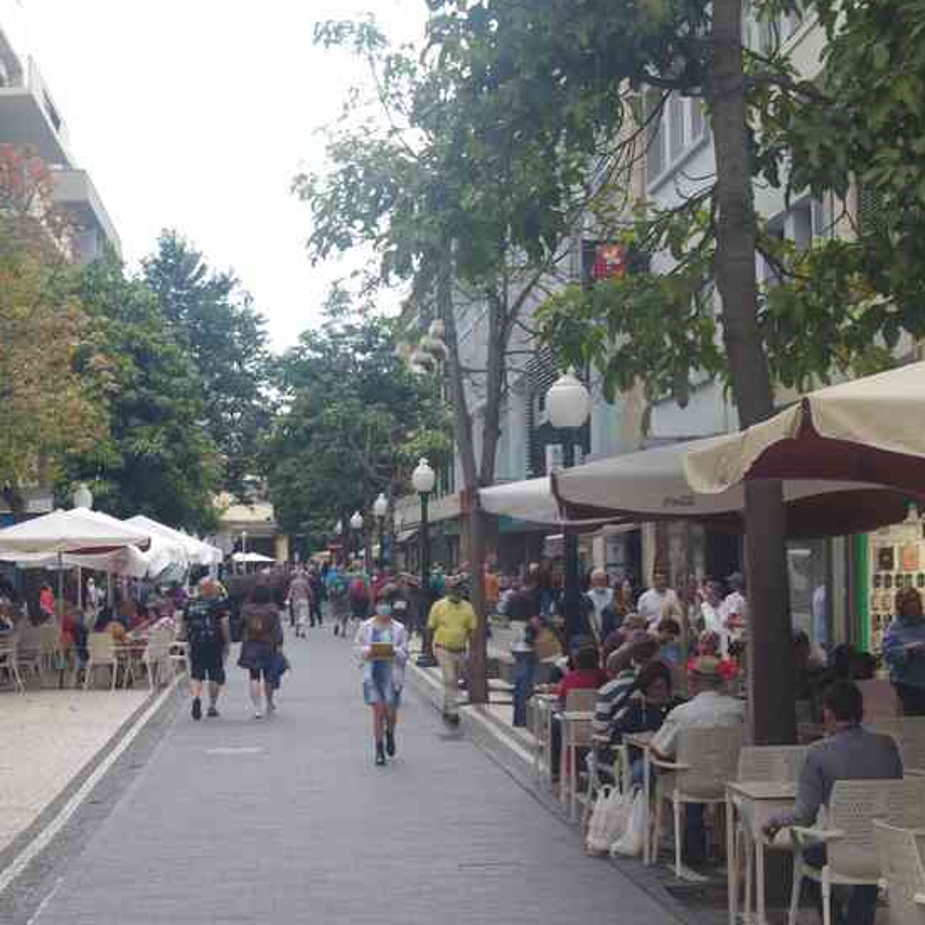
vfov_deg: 26.5
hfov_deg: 26.5
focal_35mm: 65
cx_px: 397
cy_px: 529
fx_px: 1965
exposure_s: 1/60
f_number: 8
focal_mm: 28
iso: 200
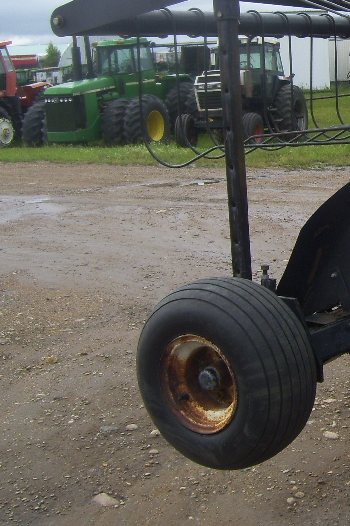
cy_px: 181
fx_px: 977
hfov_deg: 19.1
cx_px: 423
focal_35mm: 67
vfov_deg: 29.9
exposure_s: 1/320
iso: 80
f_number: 4.8
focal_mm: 6
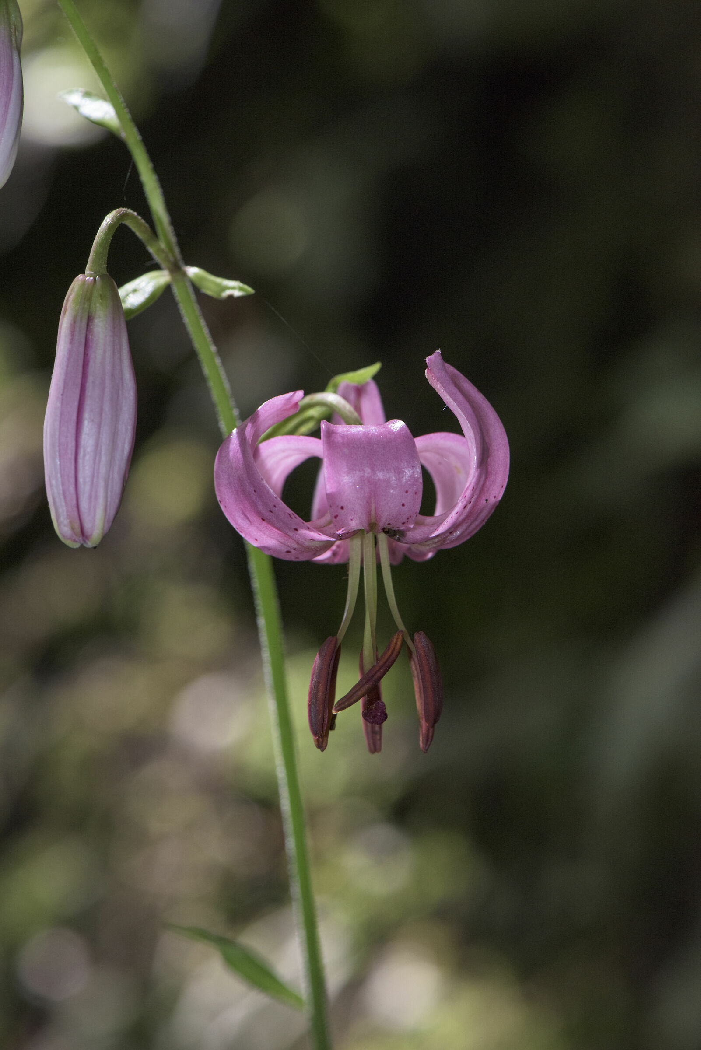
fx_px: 3064
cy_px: 525
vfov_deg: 19.4
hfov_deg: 13.1
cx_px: 350
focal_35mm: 105
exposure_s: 1/80
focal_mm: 105
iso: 2000
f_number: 8
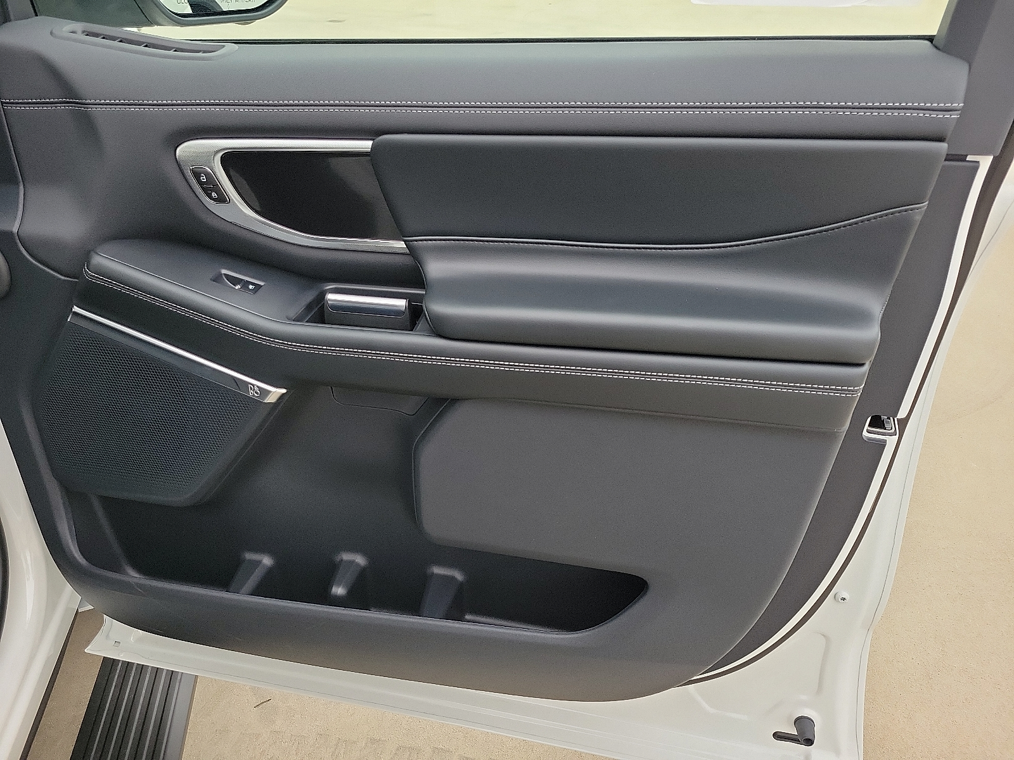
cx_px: 507
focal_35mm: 26
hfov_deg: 67.3
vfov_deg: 53.1
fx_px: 762
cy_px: 380
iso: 60
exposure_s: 1/119
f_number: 1.8
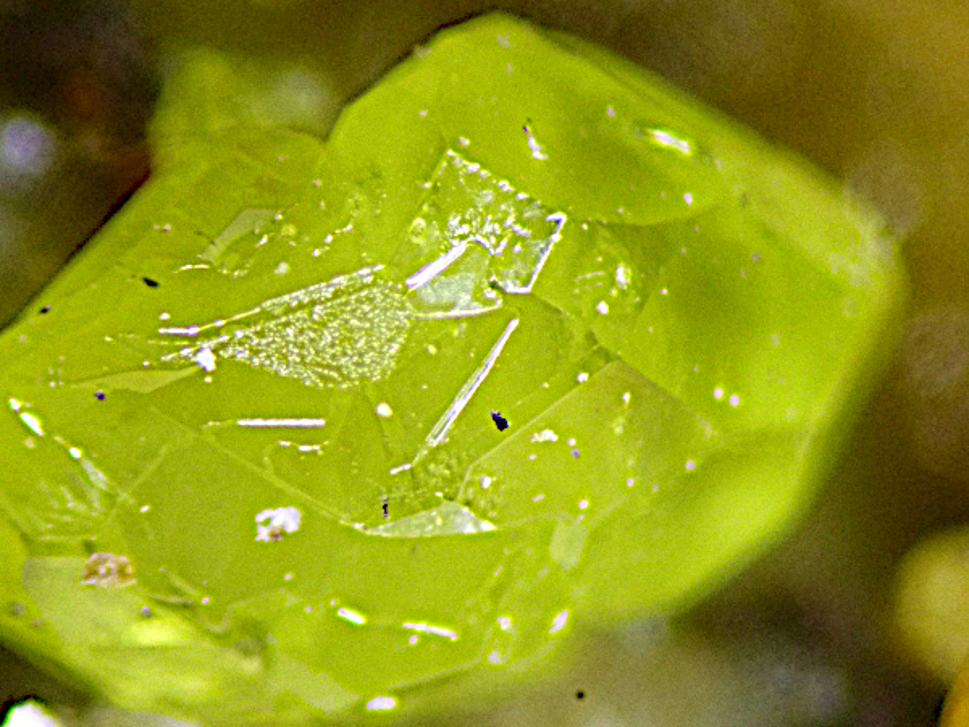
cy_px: 329
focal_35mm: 150
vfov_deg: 9.9
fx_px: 4199
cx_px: 518
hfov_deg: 13.2
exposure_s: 1/80
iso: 400
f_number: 5.7
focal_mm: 18
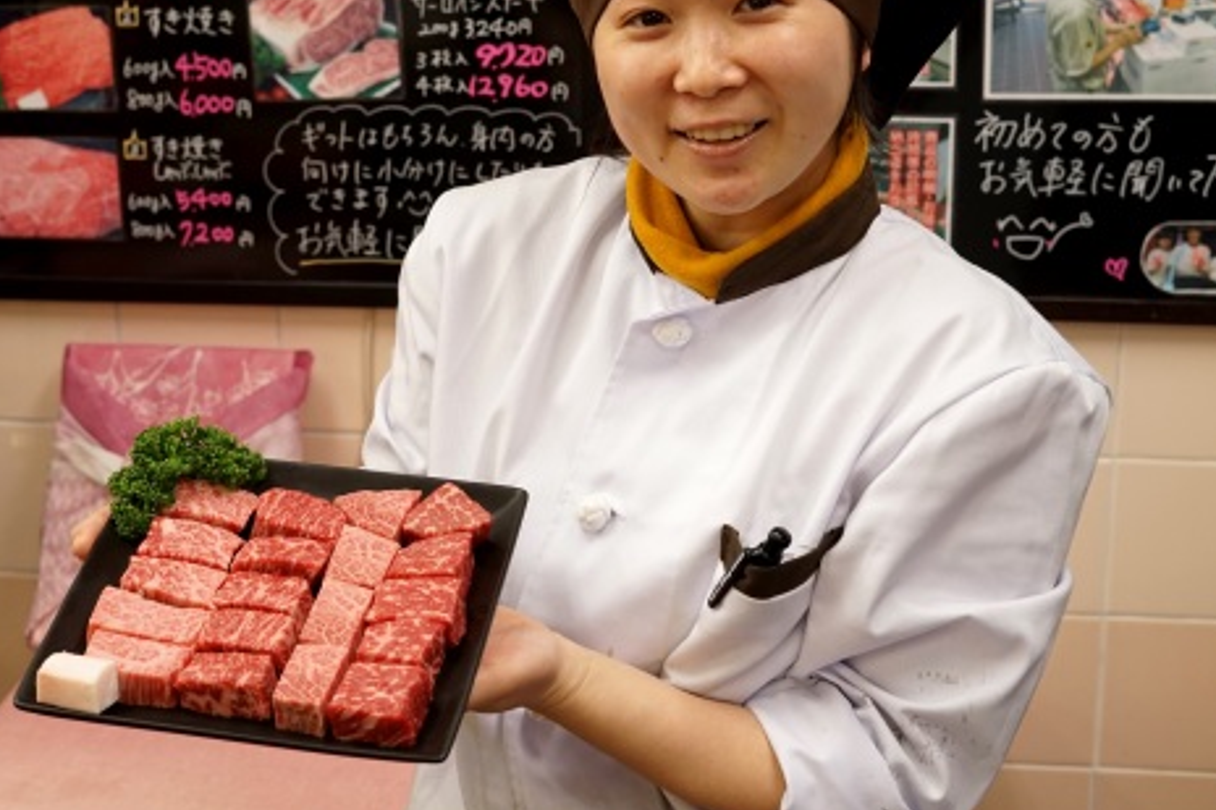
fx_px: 2330
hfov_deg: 29.3
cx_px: 626
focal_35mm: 69
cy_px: 315
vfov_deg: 19.7
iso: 800
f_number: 5.6
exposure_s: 1/60
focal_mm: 50
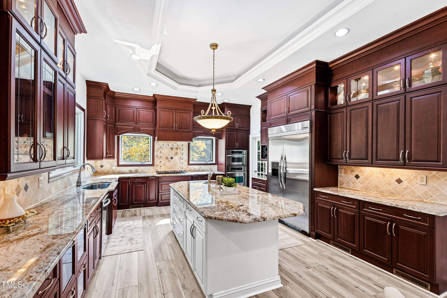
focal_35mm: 15
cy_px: 149
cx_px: 224
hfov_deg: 100.4
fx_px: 186
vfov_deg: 77.3
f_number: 8
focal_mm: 10
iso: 100
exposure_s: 1/1.67
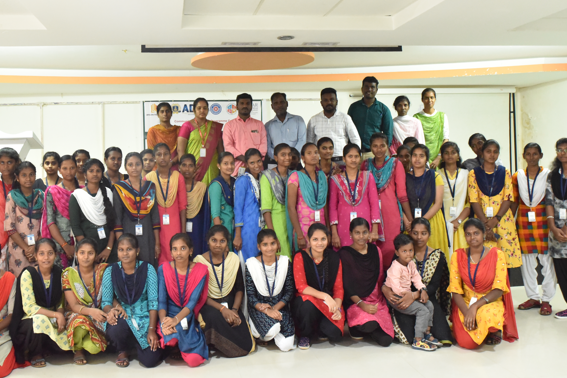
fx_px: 599
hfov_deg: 50.5
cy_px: 147
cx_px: 242
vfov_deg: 34.9
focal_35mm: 38
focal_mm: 30
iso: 12800
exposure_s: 1/100
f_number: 5.6
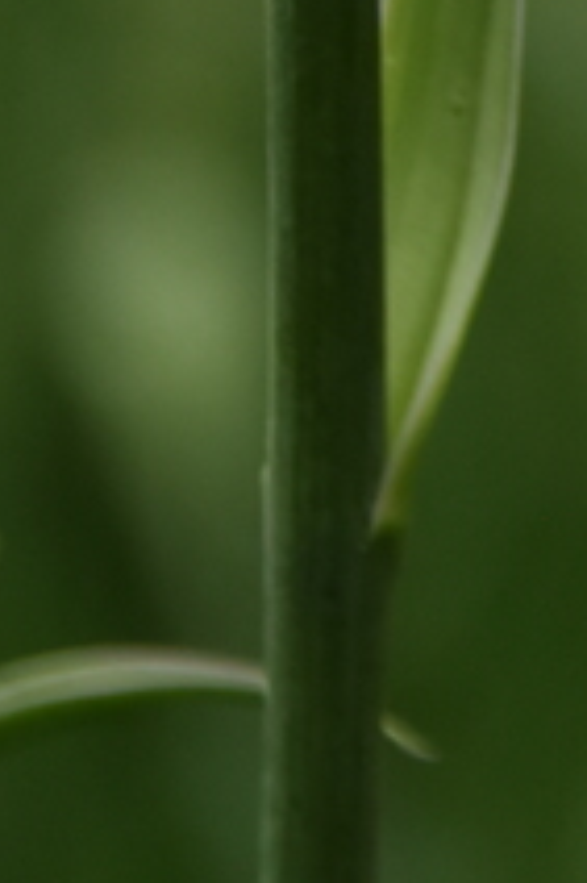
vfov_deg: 3.4
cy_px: -1458
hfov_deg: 2.3
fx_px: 14820
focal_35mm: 605
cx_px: 1569
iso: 800
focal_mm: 100
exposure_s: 1/200
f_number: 5.3
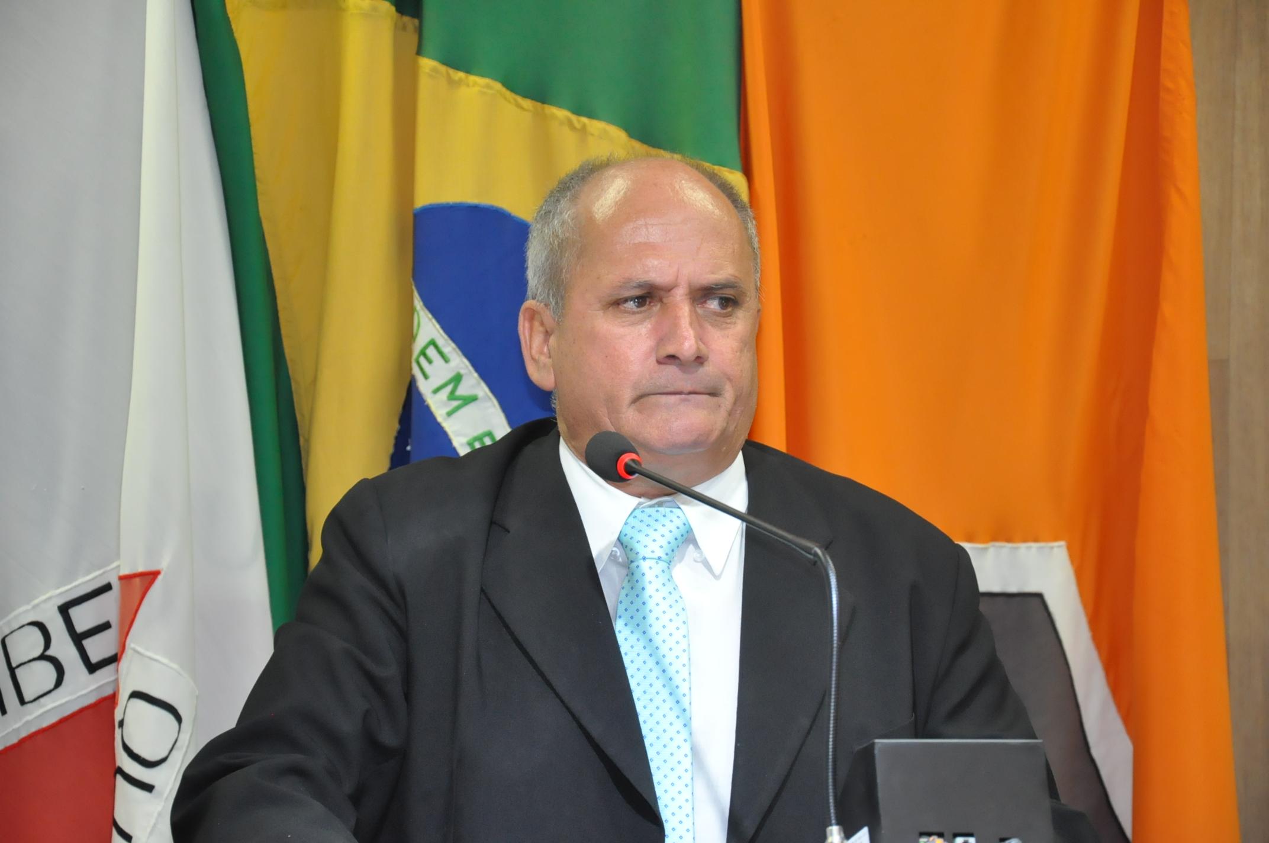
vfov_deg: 11.4
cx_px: 634
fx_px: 4225
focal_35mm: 120
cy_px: 422
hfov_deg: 17.1
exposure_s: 1/60
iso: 2000
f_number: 5.3
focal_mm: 80
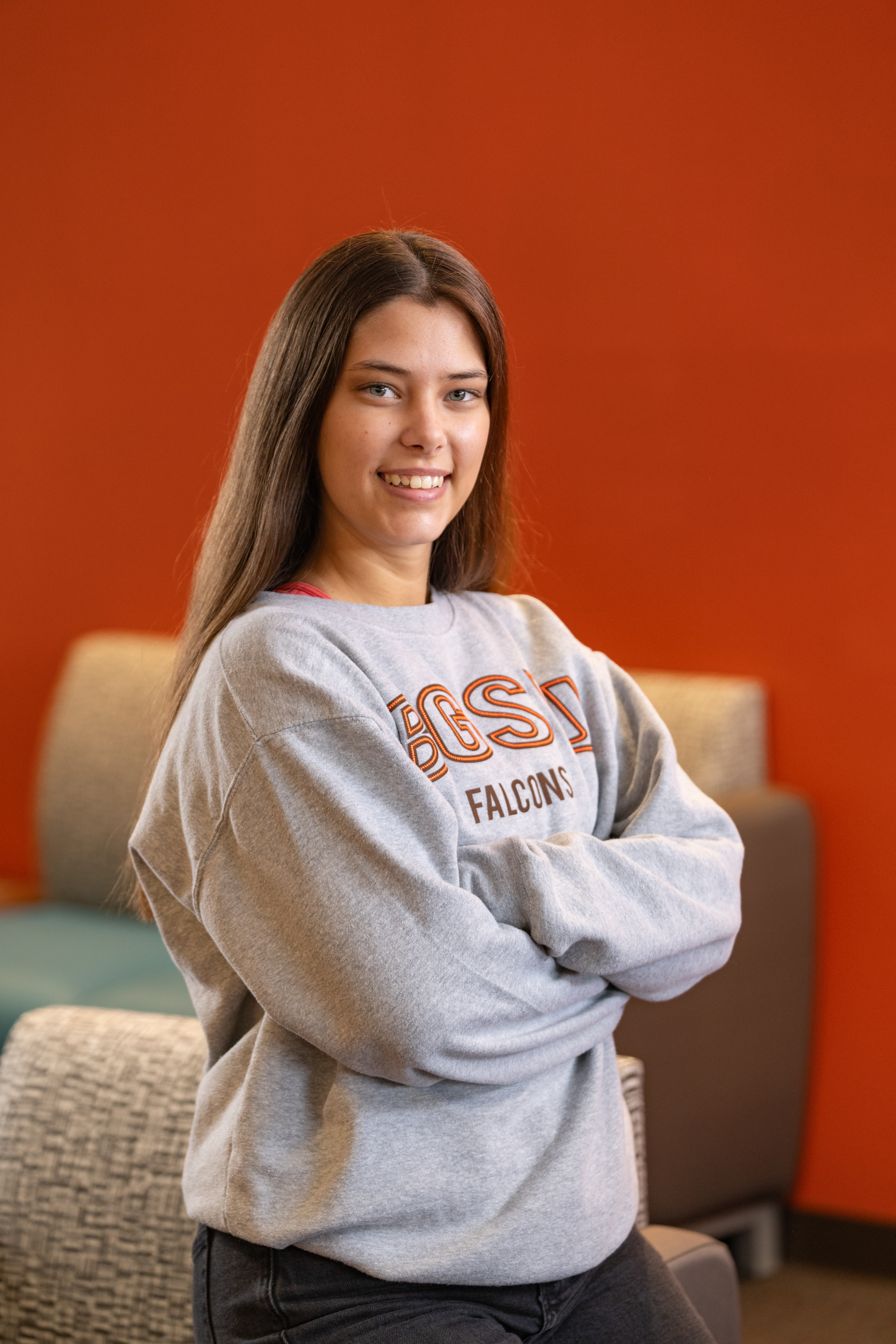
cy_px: 672
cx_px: 448
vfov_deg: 16.0
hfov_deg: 10.7
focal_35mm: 128
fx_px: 4778
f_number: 3.5
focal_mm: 128
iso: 800
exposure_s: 1/125
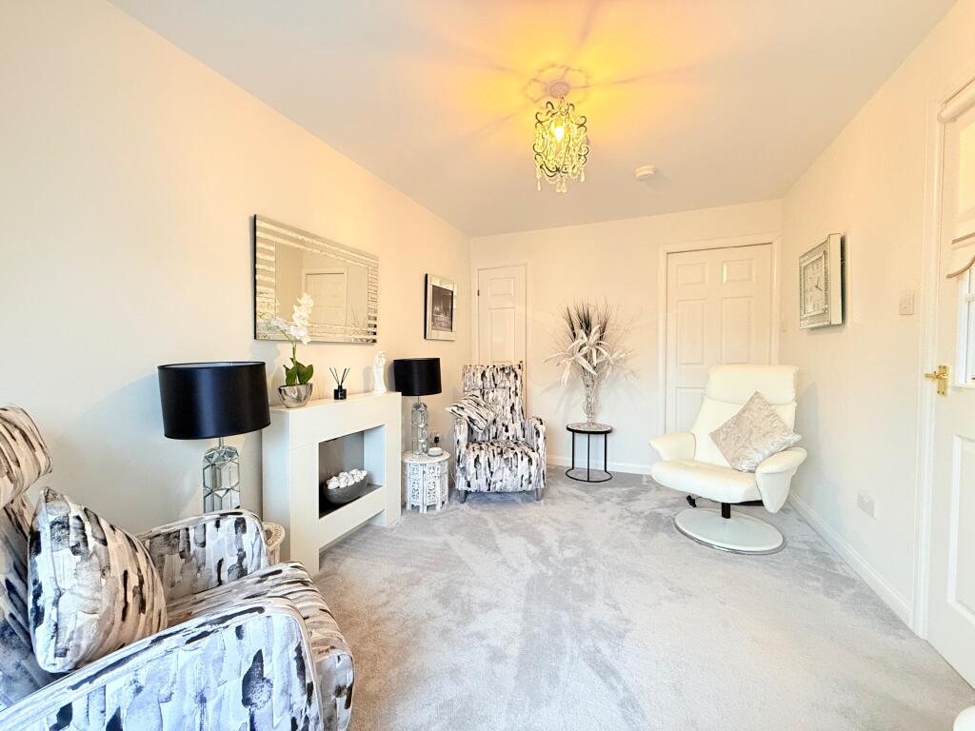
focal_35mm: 14
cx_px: 488
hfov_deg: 102.1
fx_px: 394
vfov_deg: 85.7
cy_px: 366
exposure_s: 1/60
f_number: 2.2
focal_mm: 2.22
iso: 500
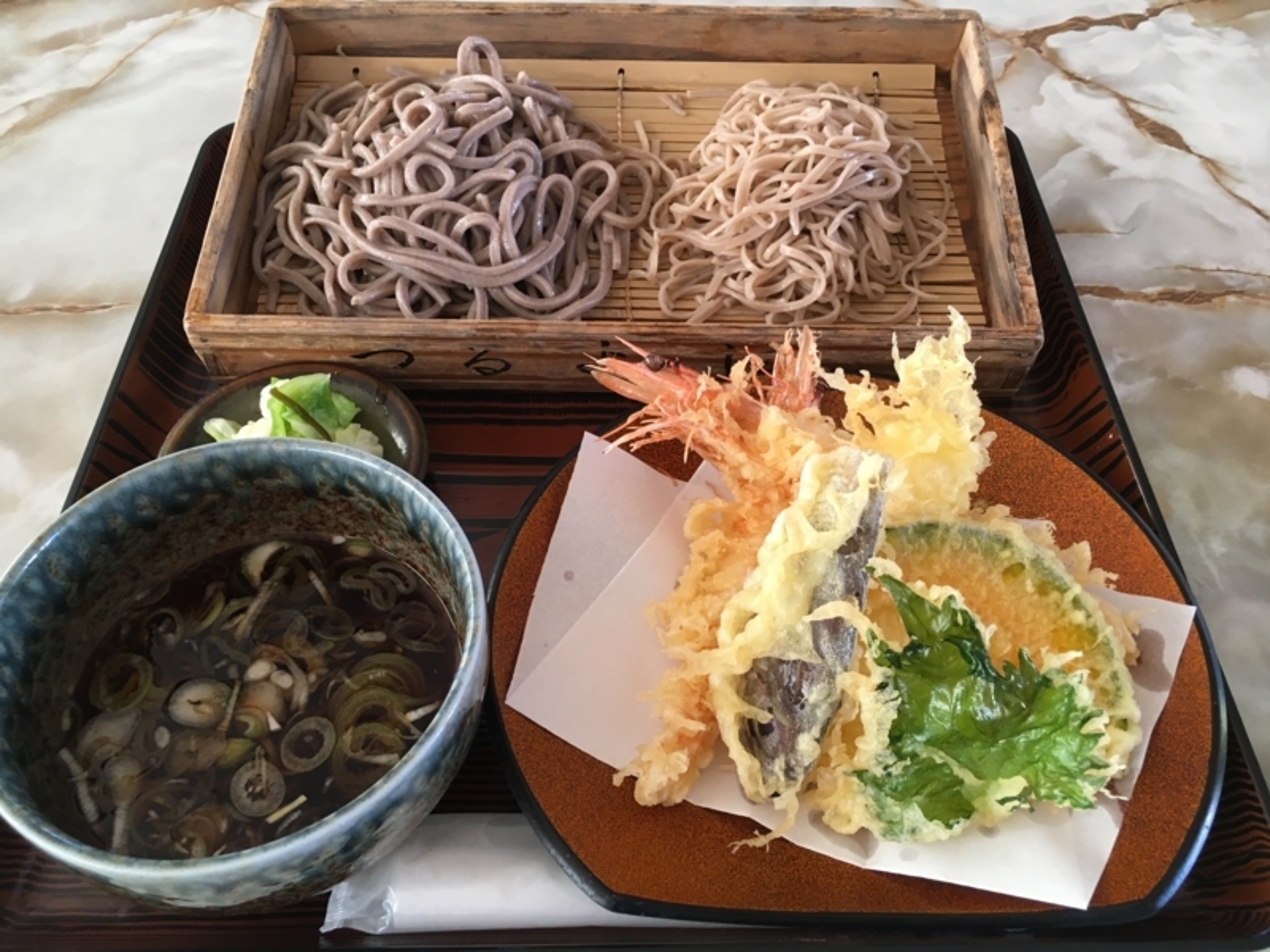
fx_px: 1064
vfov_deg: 48.2
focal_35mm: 29
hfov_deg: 61.7
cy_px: 476
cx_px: 635
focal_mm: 4.15
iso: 80
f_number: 2.2
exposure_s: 1/30
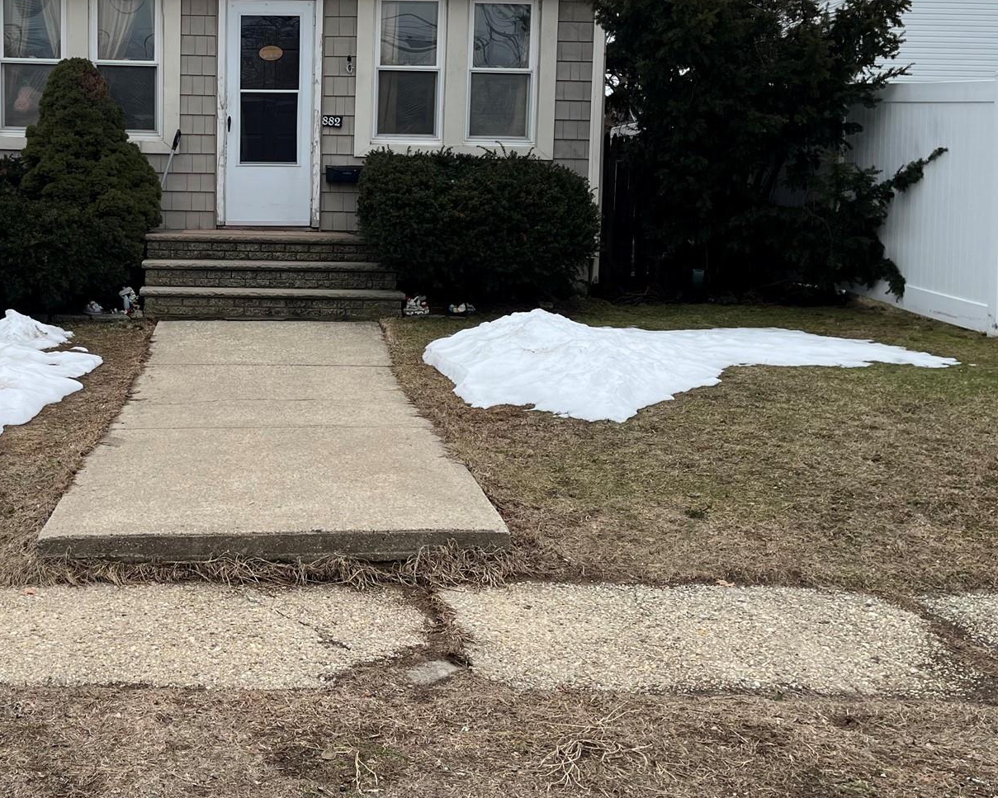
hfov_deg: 41.9
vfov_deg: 34.7
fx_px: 1270
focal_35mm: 43
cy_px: 309
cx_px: 273
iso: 50
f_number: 1.6
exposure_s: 1/2062
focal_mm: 5.1
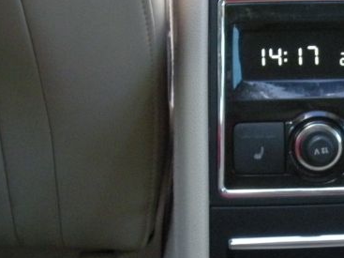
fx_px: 1073
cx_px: 312
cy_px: 172
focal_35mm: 108
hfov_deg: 17.9
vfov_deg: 13.7
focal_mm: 7.1
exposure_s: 1/39.7
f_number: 3.1
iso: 400
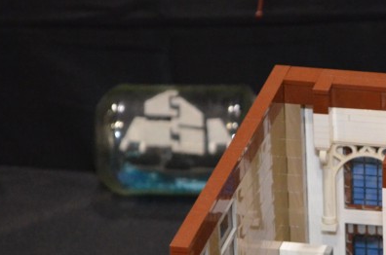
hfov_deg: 9.8
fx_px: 2228
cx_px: 381
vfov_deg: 6.5
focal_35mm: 208
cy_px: 289
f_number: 5.6
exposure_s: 1/60
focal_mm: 55
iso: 3200
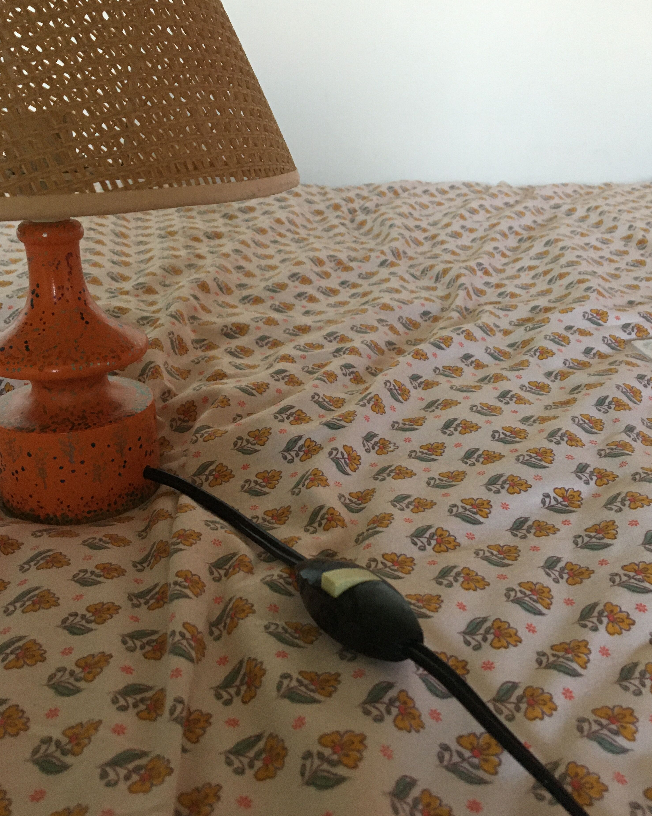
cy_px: 396
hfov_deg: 47.1
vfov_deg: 57.2
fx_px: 748
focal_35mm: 31
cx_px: 323
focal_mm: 4.15
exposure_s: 1/33
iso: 200
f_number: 2.2
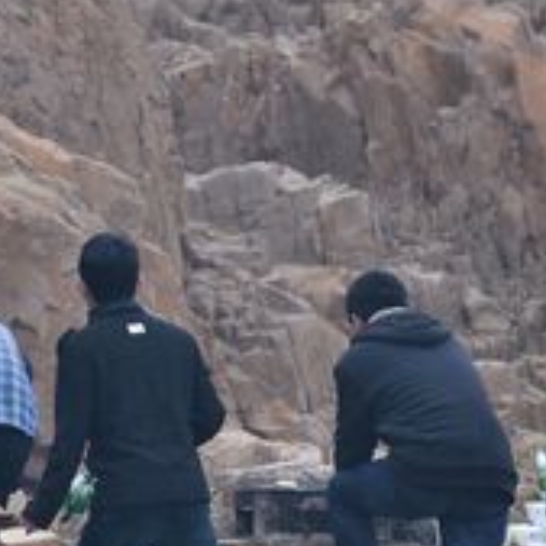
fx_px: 14811
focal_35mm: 830
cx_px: 145
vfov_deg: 2.1
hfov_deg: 2.1
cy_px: 354
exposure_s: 1/500
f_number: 2.8
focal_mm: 200
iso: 500
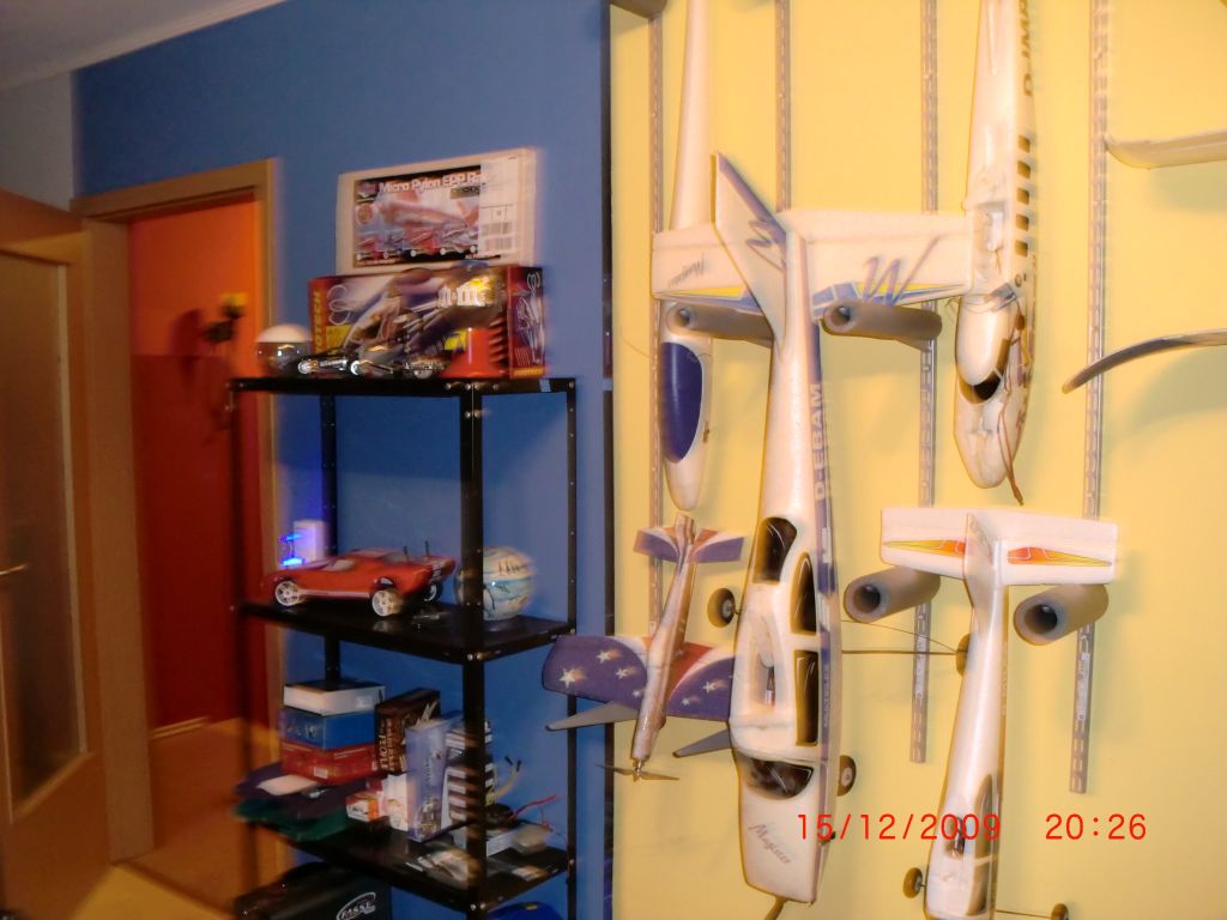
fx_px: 1241
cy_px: 460
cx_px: 614
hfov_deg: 52.6
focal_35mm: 35
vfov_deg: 40.7
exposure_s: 1/8
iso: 400
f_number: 3.1
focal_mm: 6.3
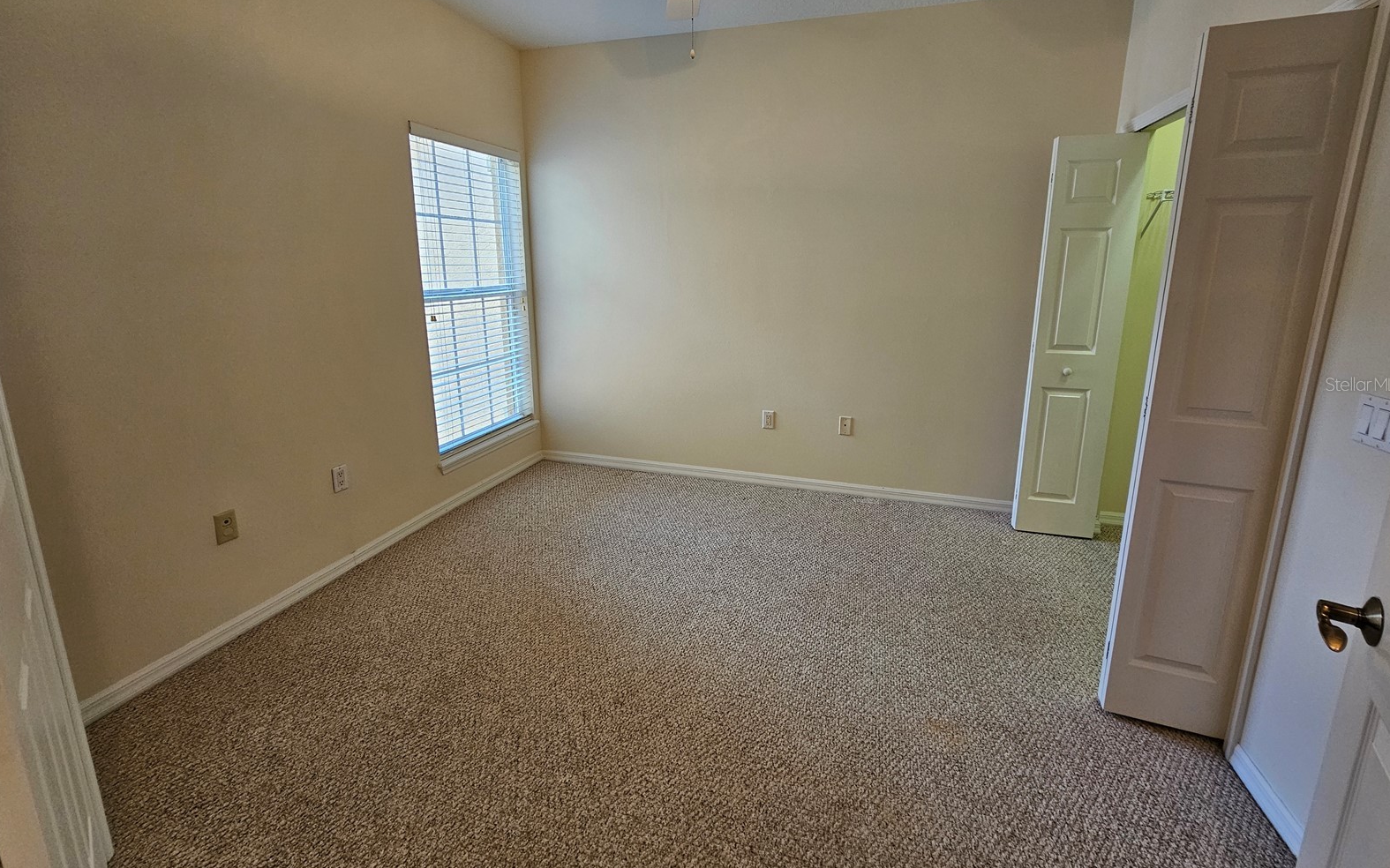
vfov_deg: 78.3
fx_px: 530
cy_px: 384
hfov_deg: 105.3
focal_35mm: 14
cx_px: 703
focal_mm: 2.2
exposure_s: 1/60
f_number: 2.2
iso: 125
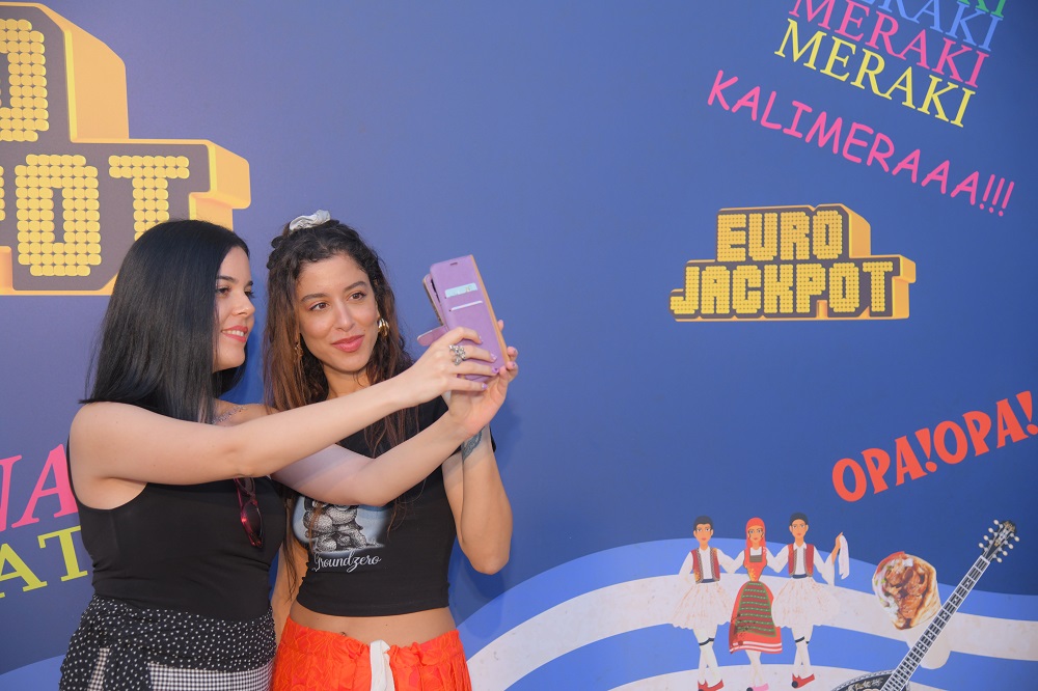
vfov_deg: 23.4
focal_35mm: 58
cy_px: 346
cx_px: 519
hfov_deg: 34.5
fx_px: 1672
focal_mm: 58
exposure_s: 1/250
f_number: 4
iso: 640
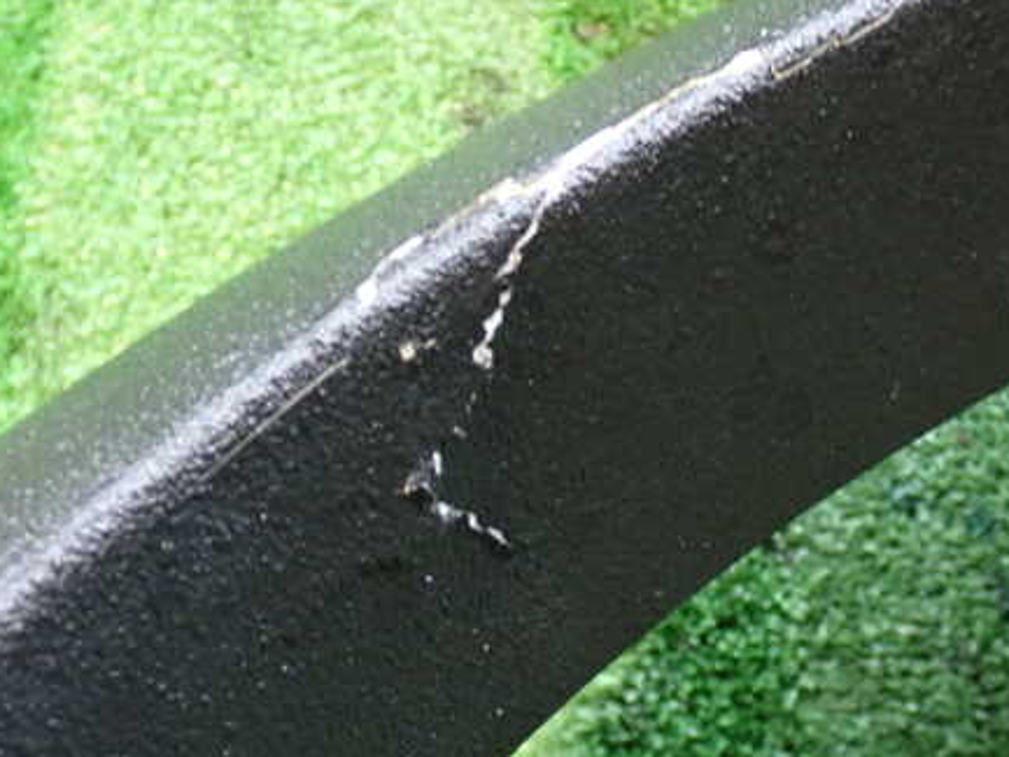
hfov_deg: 31.7
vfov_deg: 24.0
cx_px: 538
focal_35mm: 61
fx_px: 1779
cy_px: 333
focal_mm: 7.84
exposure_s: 1/13
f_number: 2.9
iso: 800
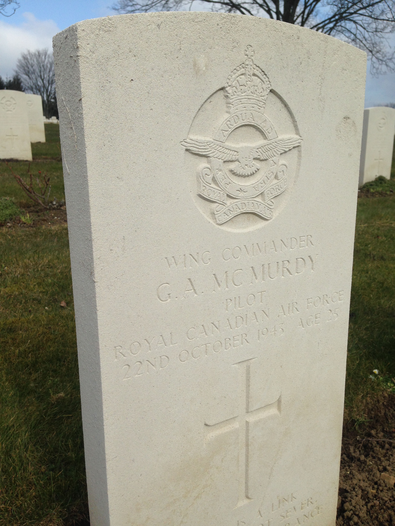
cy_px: 263
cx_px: 198
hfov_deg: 42.9
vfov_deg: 55.4
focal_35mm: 33
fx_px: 502
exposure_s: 1/2008
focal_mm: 4.12
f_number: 2.4
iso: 50
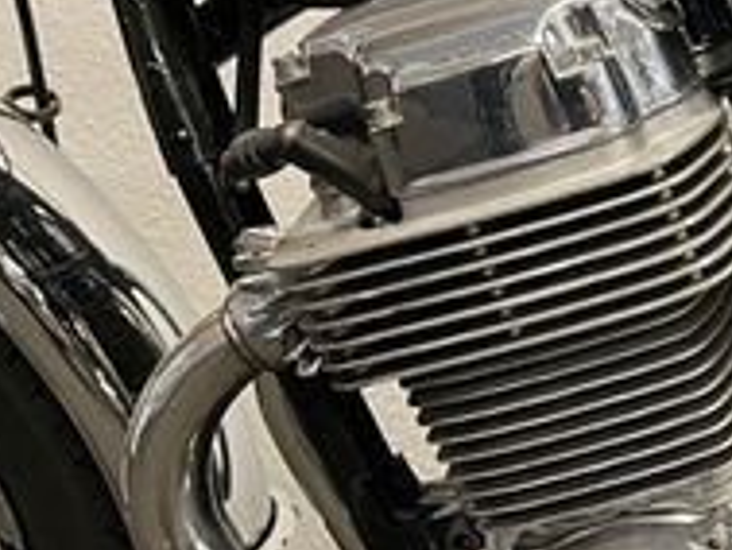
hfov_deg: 19.1
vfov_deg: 16.7
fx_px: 1862
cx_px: 1146
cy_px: 155
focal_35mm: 88
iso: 250
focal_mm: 5.1
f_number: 1.6
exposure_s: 1/50
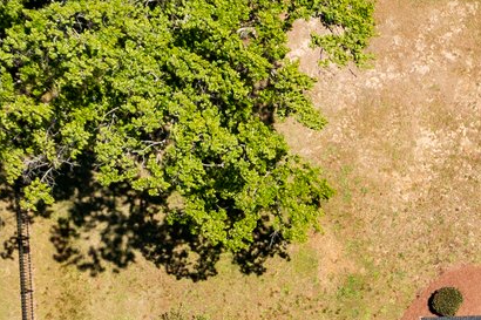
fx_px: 1870
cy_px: 396
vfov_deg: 9.6
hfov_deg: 13.9
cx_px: 675
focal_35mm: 140
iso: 100
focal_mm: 10.26
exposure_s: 1/1250
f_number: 2.8
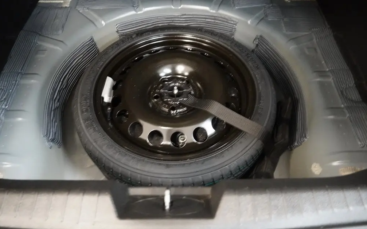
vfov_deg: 44.5
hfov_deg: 66.5
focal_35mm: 28
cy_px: 117
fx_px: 280
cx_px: 183
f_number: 3.5
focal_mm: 18
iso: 6400
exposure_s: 1/20
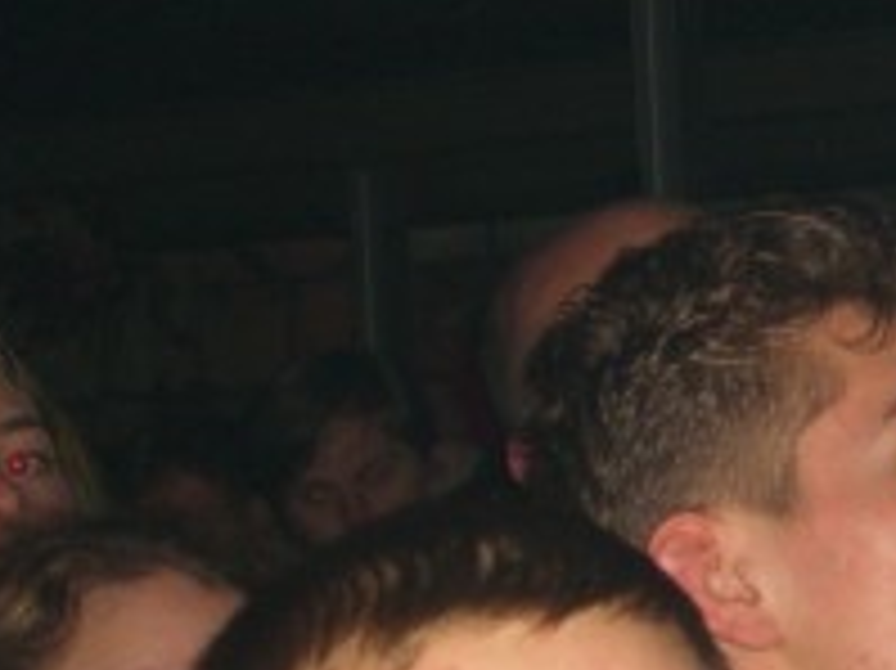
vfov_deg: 8.5
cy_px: 863
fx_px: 4449
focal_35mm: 172
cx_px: 1153
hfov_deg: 11.2
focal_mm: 11.8
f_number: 3.6
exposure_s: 1/60
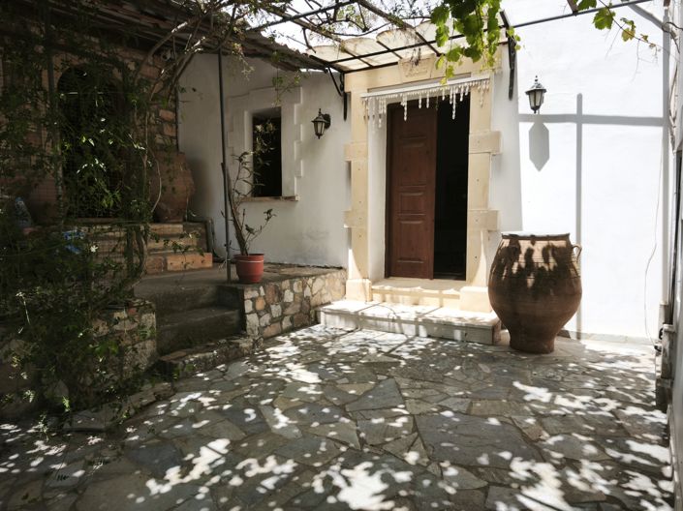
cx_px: 342
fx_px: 454
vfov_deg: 58.8
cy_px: 256
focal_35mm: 23
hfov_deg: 74.0
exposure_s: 1/1301
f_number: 1.7
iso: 80
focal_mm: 5.35
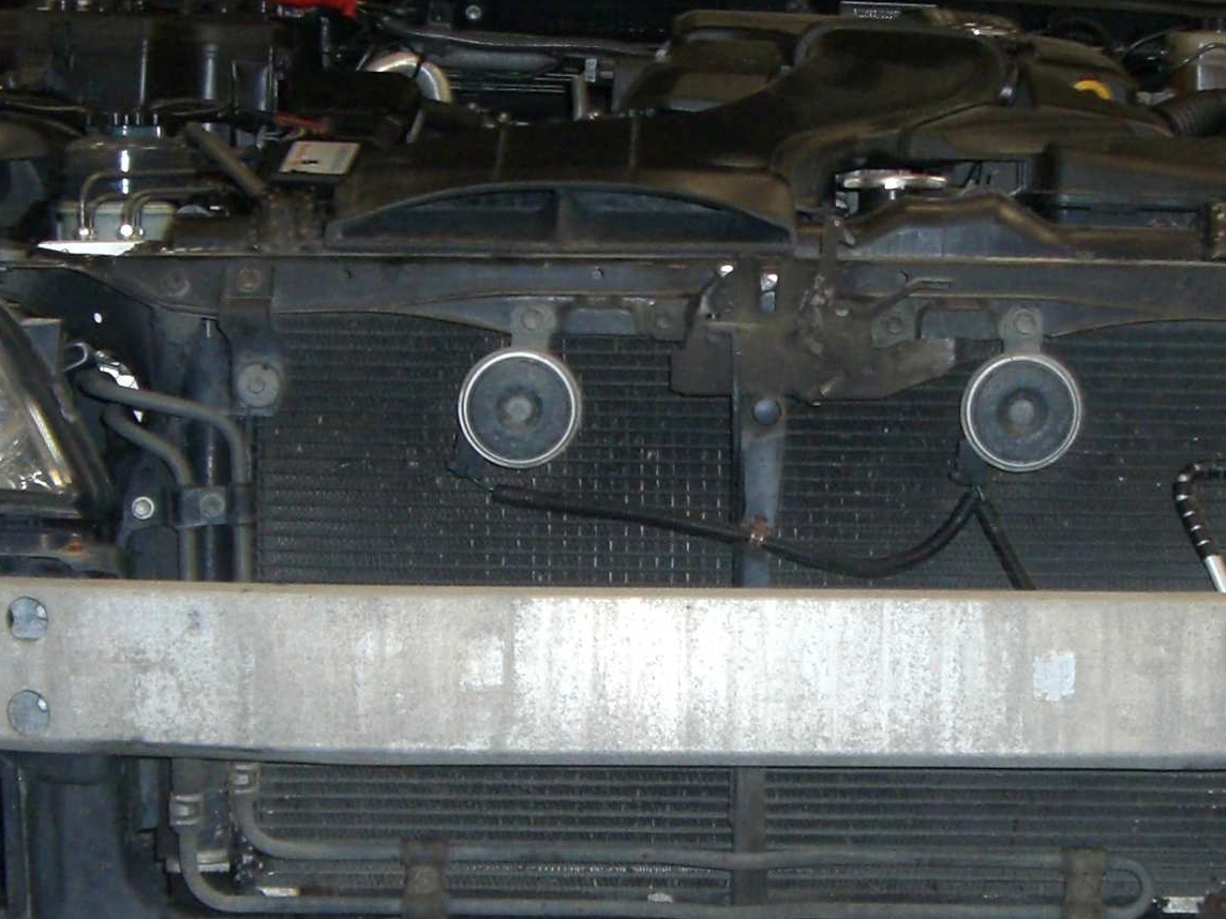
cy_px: 553
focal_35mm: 85
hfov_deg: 23.0
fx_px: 3010
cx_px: 716
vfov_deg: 17.3
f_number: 2.7
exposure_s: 1/60
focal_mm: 6.2
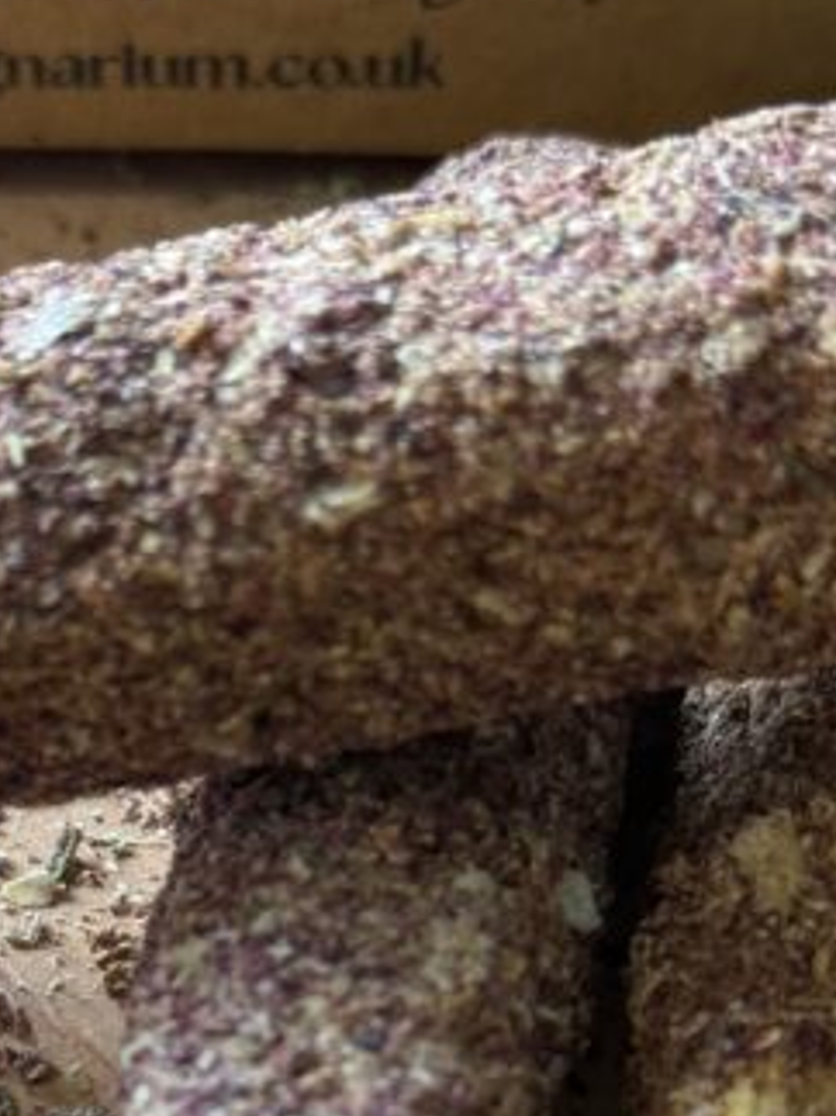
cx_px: 218
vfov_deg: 16.5
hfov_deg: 12.4
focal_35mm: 119
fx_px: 3834
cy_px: 774
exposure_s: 1/50
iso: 125
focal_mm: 6.76
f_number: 1.78
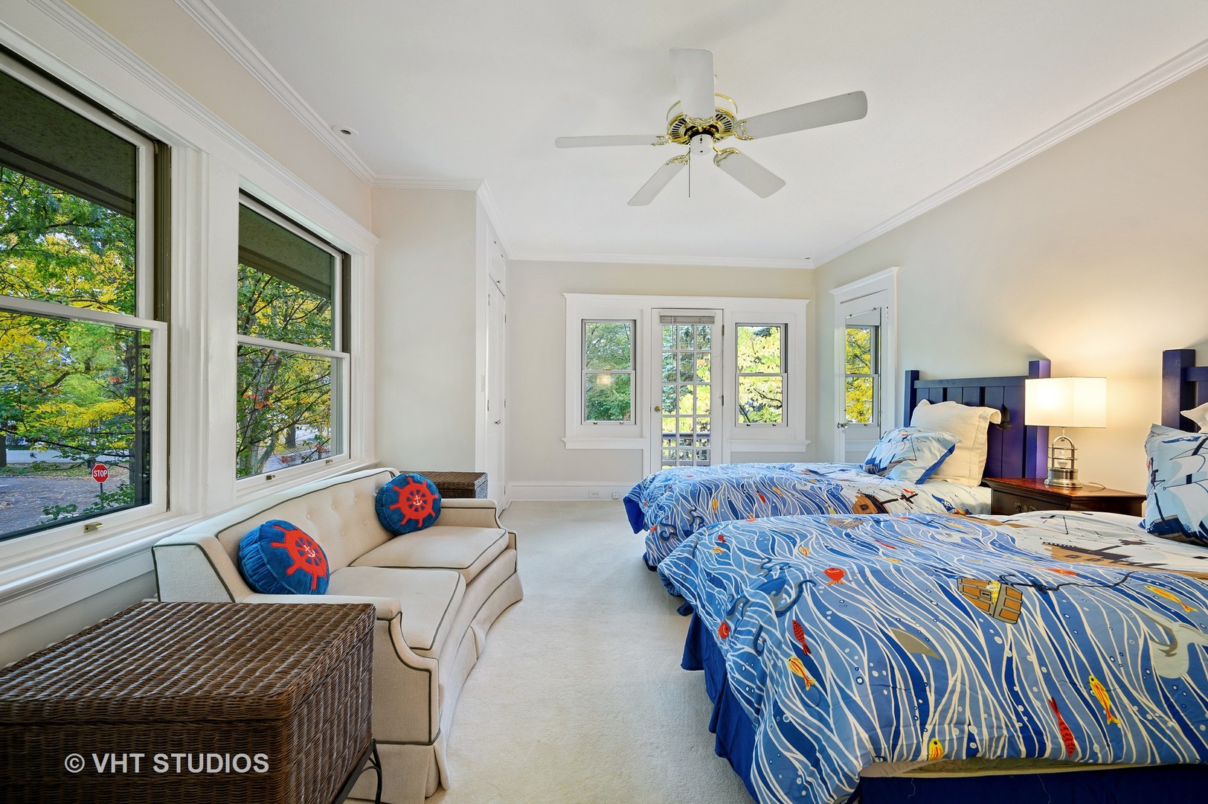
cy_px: 402
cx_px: 604
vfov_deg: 81.1
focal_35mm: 14
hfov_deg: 104.3
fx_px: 469
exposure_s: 2
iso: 200
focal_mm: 14
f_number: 8
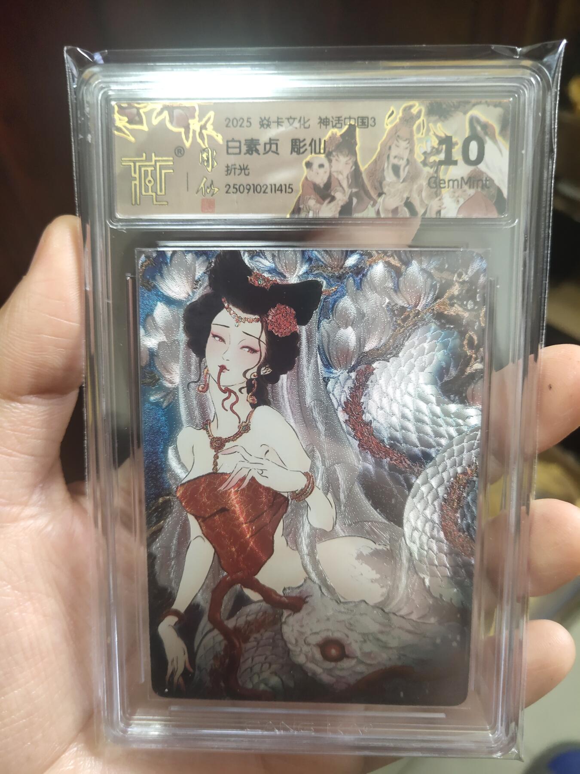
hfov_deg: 53.1
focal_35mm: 26
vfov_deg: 67.3
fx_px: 581
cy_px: 387
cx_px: 290
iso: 354
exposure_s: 1/50
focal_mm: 4.27
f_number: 1.79
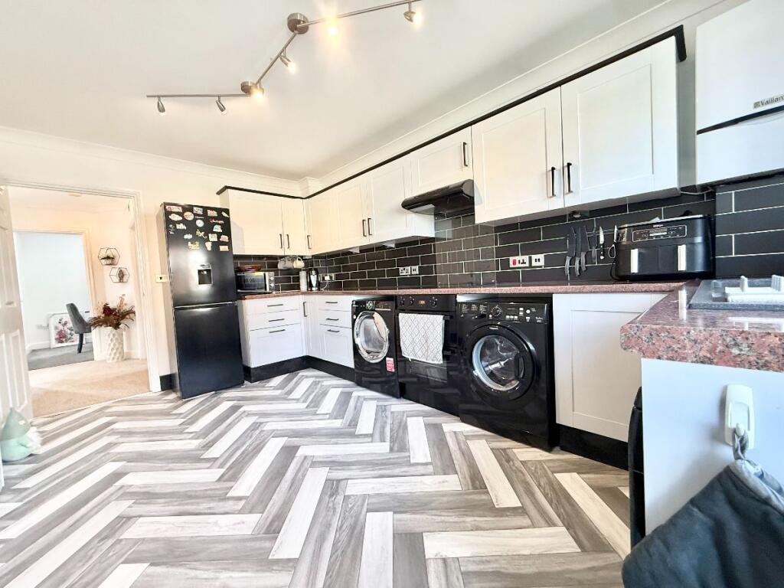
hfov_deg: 102.1
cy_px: 294
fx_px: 317
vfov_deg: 85.7
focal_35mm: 14
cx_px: 392
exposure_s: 1/100
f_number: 2.2
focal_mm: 2.22
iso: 250
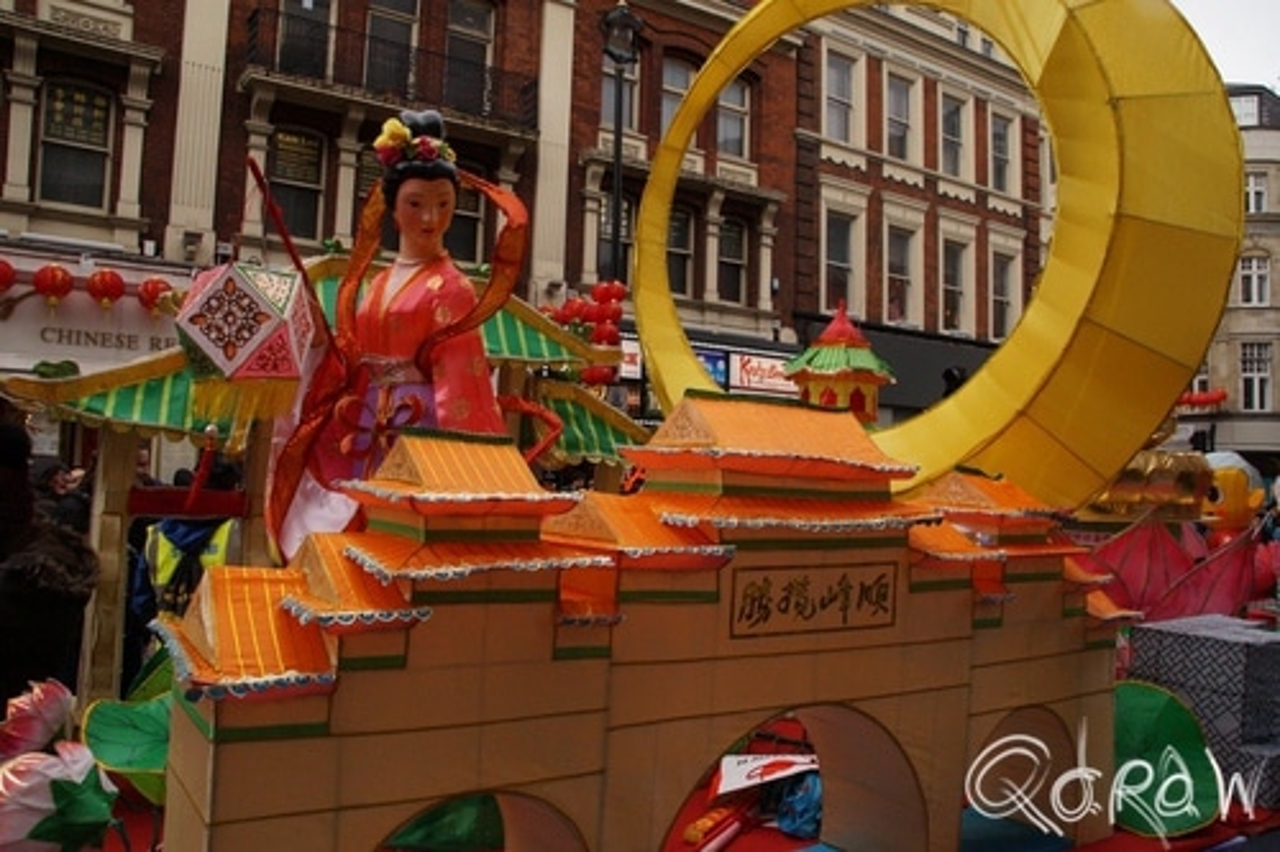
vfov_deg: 47.9
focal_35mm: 27
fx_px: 960
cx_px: 640
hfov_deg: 67.4
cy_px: 426
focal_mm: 18
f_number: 10
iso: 1600
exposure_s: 1/200
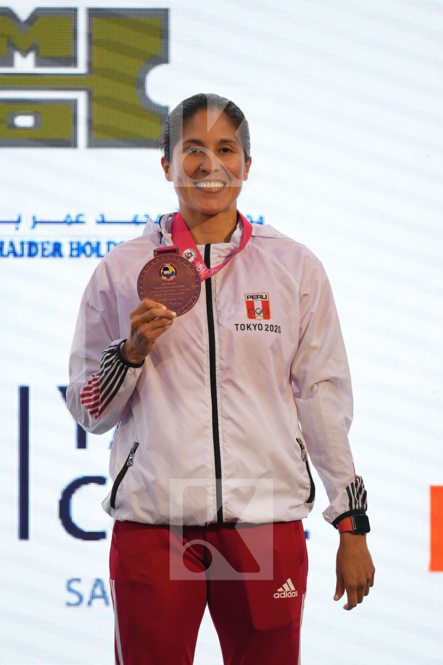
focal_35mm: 300
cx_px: 222
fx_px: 5537
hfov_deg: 4.6
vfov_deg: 6.9
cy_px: 332
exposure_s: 1/250
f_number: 2.8
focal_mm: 200
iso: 320
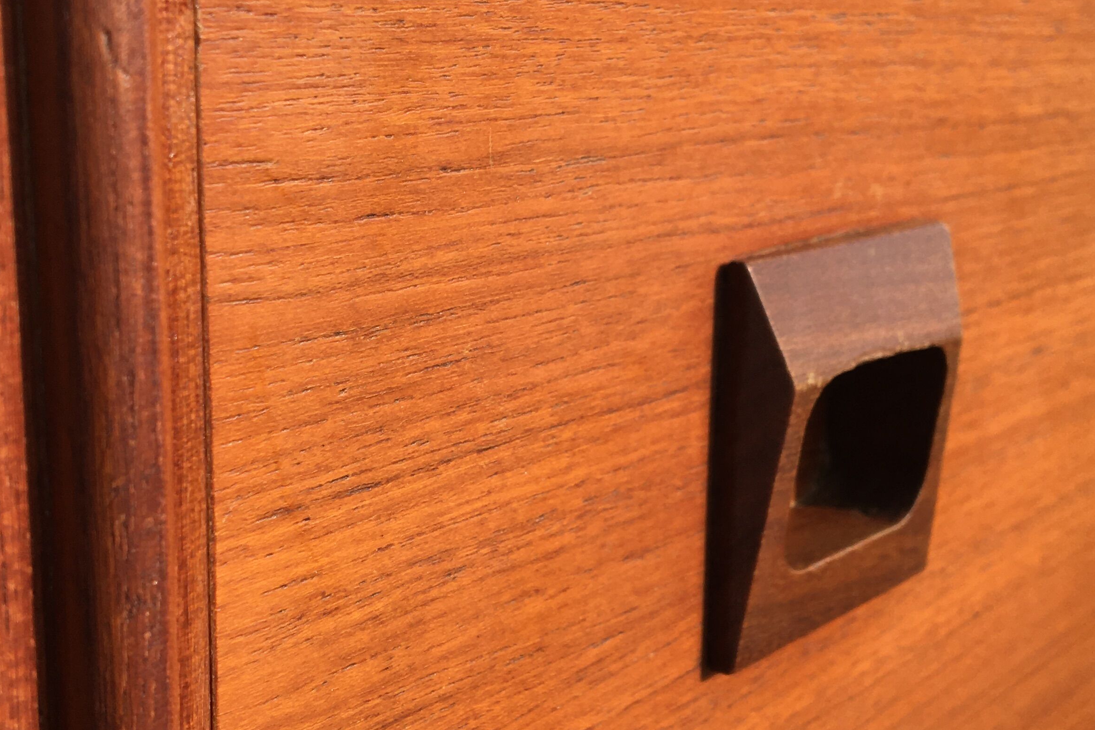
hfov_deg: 38.2
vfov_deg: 26.0
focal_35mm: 52
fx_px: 1581
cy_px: 351
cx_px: 503
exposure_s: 1/1099
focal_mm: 4.15
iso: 25
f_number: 2.2
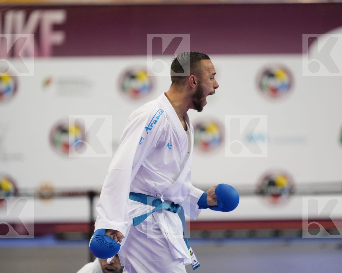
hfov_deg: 9.5
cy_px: 136
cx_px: 168
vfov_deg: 7.6
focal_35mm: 204
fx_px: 2064
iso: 3200
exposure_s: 1/1000
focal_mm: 180
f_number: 2.8
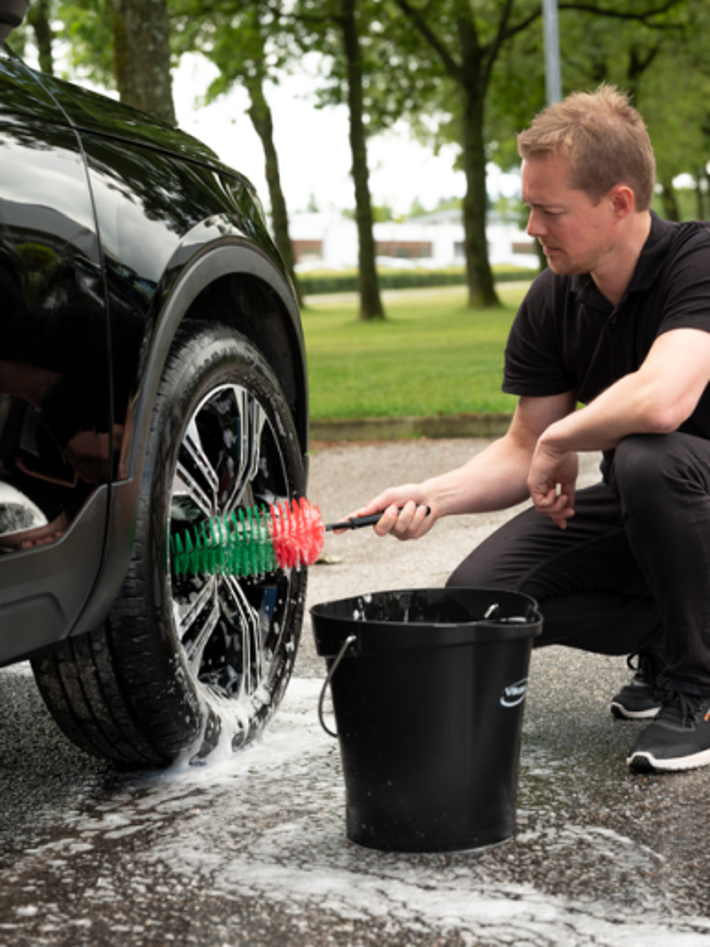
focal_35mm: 87
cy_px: 474
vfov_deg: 22.5
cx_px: 355
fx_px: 2380
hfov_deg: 17.0
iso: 400
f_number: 7.1
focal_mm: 110
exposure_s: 1/250
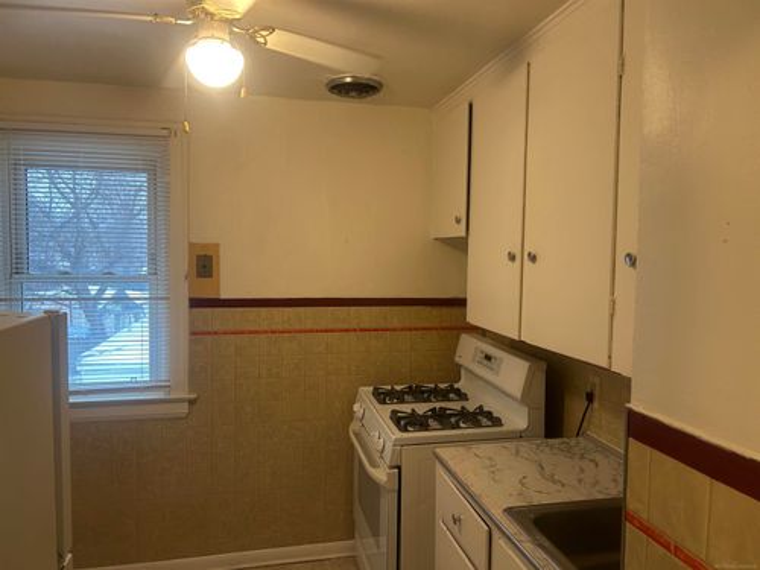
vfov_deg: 53.1
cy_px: 285
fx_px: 571
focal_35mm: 26
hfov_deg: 67.3
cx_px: 380
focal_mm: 5.7
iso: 200
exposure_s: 1/60
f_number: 1.5
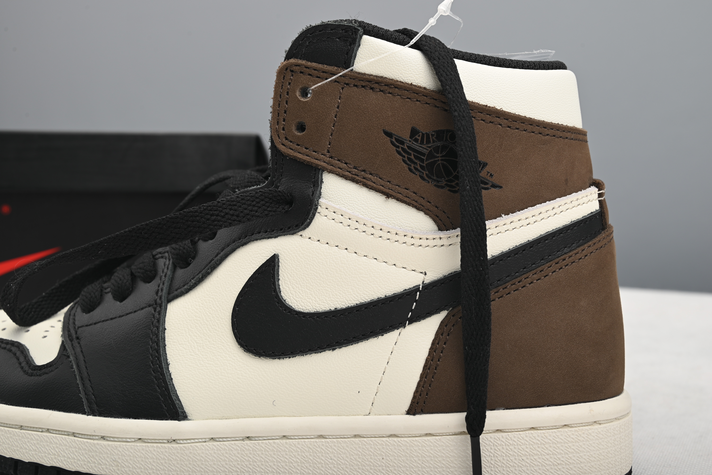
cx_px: 356
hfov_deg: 47.4
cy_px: 238
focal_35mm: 41
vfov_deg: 32.7
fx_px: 811
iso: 100
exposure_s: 1/200
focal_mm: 41
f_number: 11
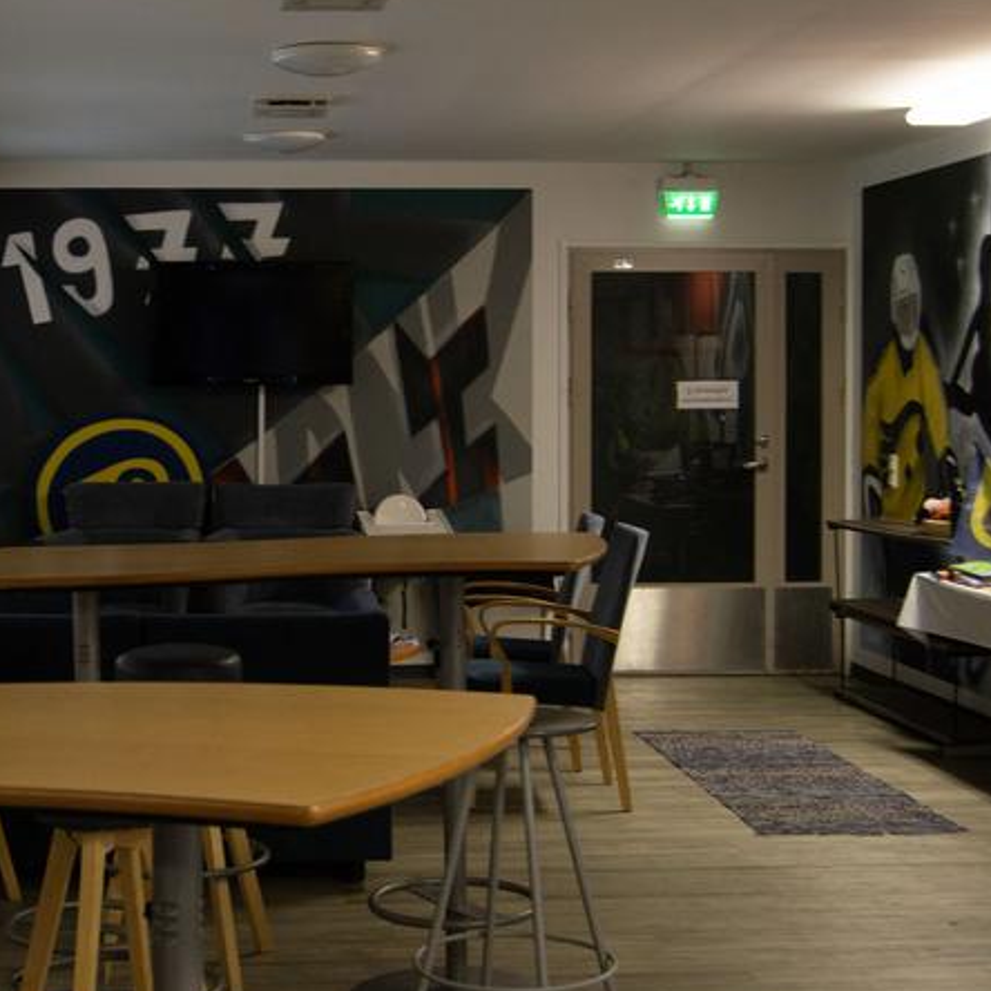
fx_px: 1911
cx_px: 179
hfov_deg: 28.4
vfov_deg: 29.0
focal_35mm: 59
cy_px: 430
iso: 400
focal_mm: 26
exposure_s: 1/30
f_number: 5.6
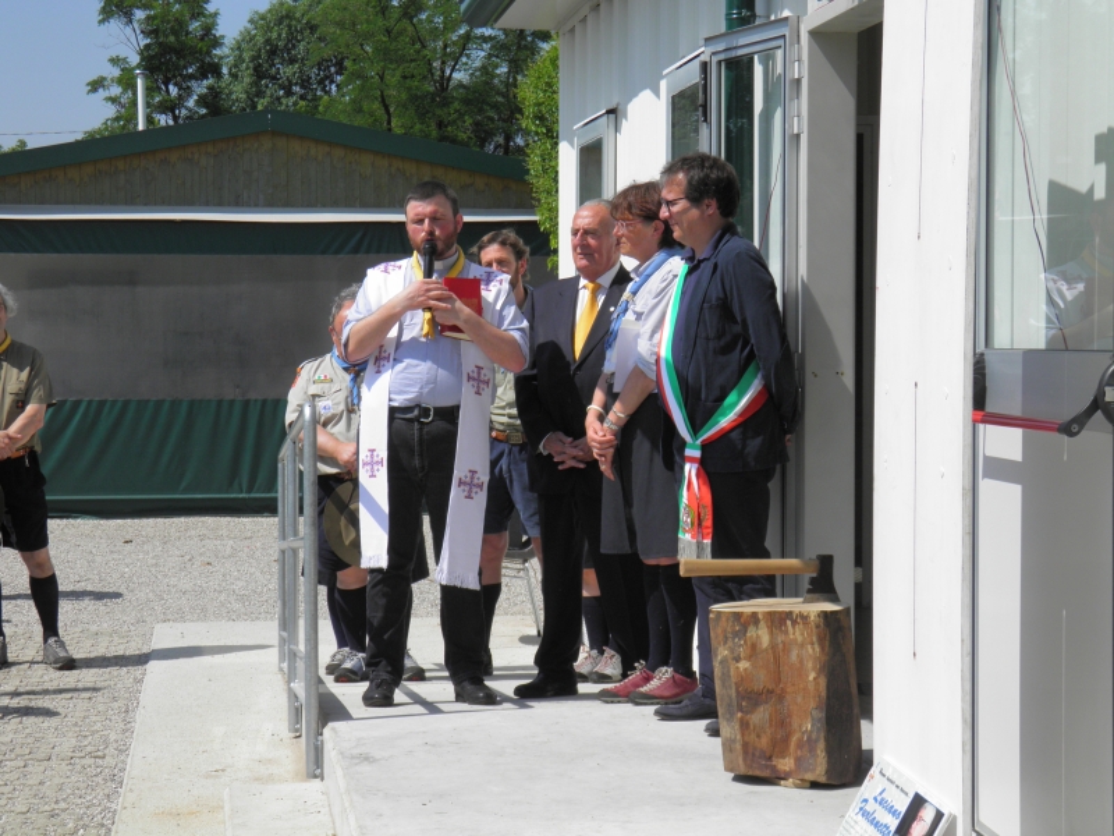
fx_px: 2349
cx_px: 557
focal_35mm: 73
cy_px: 418
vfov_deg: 20.2
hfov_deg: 26.7
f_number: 4.4
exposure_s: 1/800
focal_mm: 13.2
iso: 50
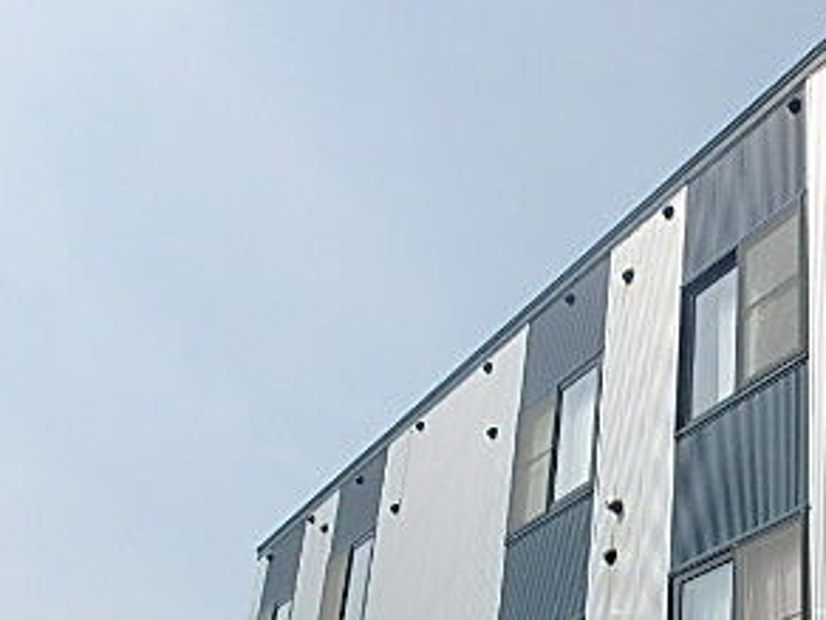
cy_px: 643
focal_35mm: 46
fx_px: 1098
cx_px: 792
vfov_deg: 29.1
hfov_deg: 37.6
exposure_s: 1/640
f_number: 6
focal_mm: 3.7
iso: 125
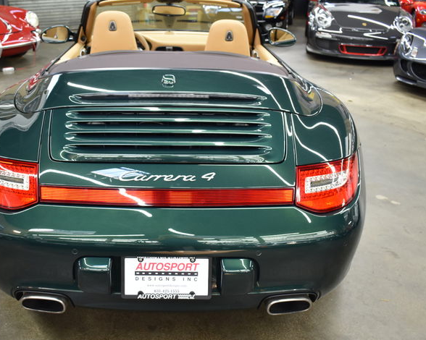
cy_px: 159
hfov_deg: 47.1
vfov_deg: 38.5
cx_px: 175
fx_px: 487
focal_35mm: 39
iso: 640
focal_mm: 21
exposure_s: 1/30
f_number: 3.8
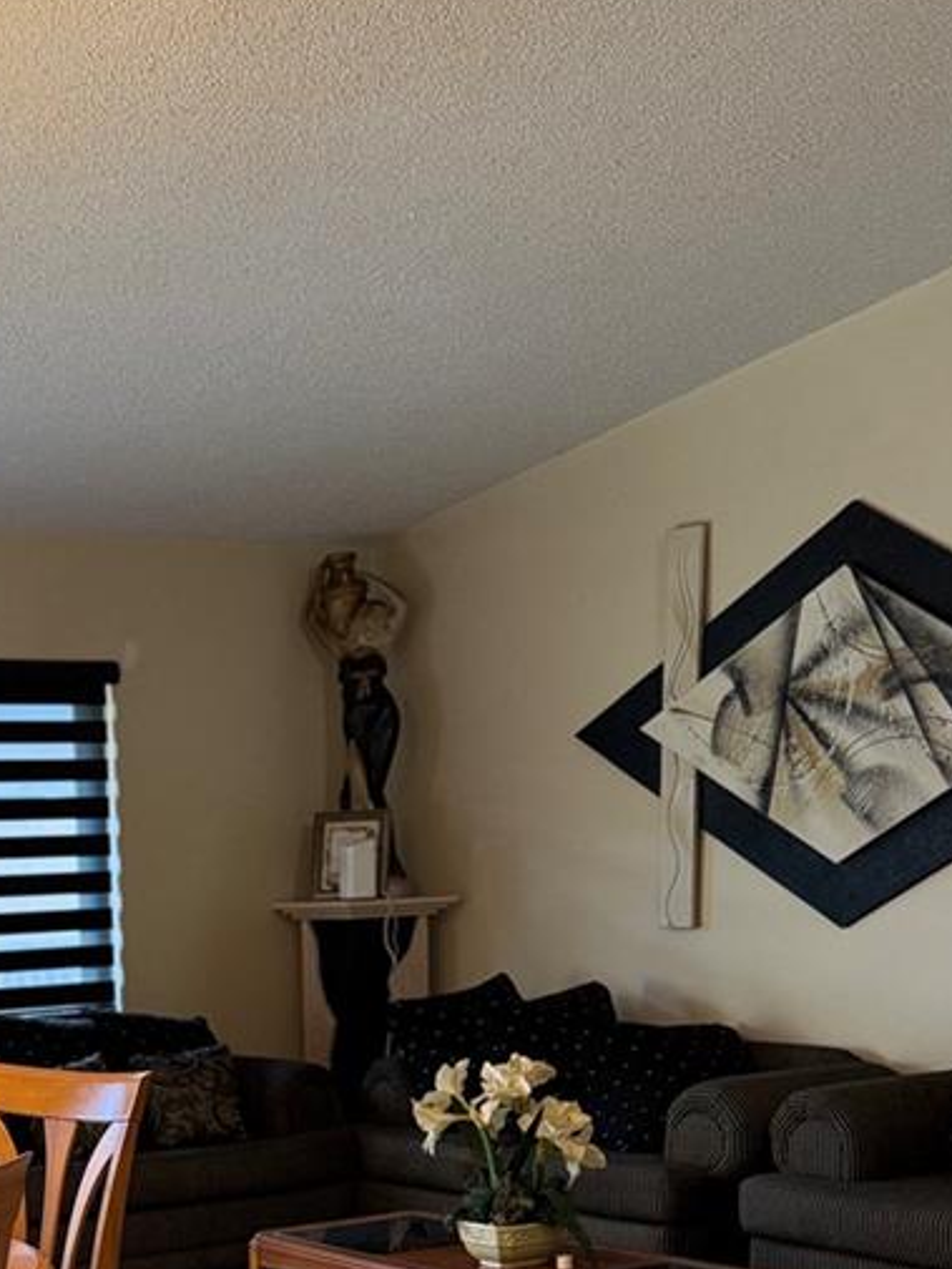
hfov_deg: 24.5
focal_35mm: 57
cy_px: 1151
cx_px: 10
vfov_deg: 32.1
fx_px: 2089
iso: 320
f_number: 1.78
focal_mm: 6.76
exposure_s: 1/60
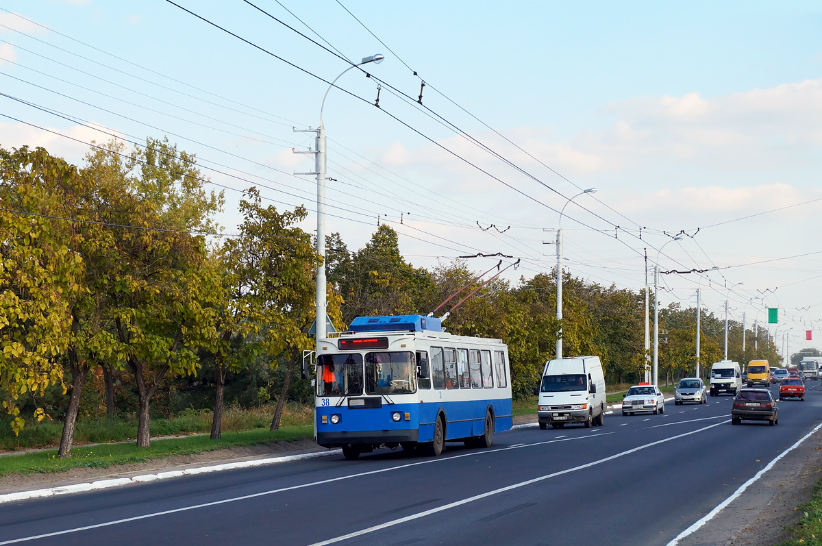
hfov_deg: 27.0
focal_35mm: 75
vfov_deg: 18.1
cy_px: 273
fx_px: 1710
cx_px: 411
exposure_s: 1/800
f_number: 7.1
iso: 400
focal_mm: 50
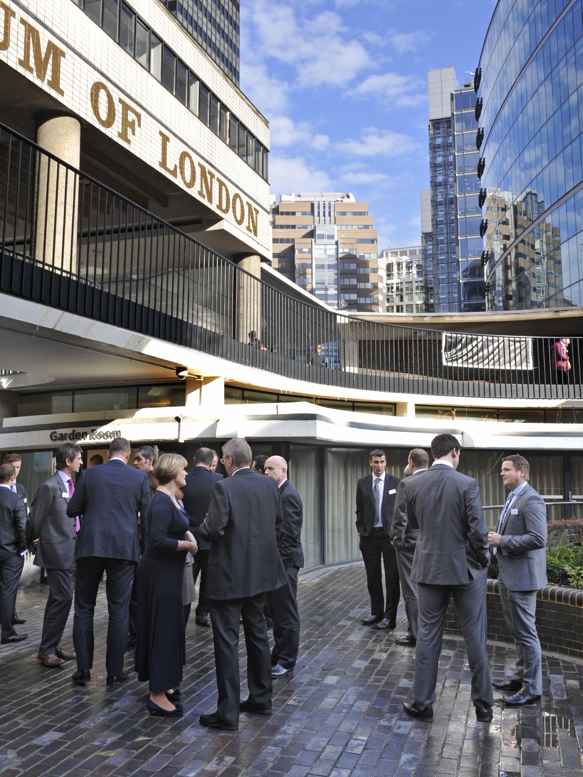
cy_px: 349
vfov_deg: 52.5
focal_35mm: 35
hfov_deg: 40.7
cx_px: 293
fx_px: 786
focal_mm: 32
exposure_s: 1/80
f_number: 20
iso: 320
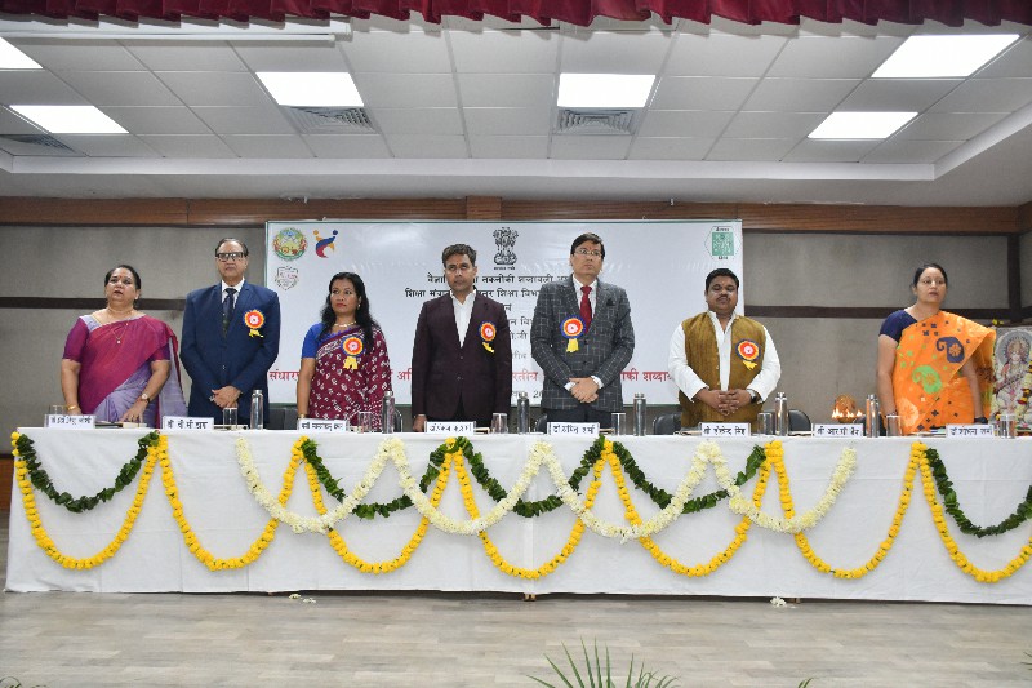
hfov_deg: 57.2
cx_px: 516
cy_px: 344
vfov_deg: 40.0
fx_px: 946
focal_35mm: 33
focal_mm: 22
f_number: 5.6
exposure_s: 1/125
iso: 1250
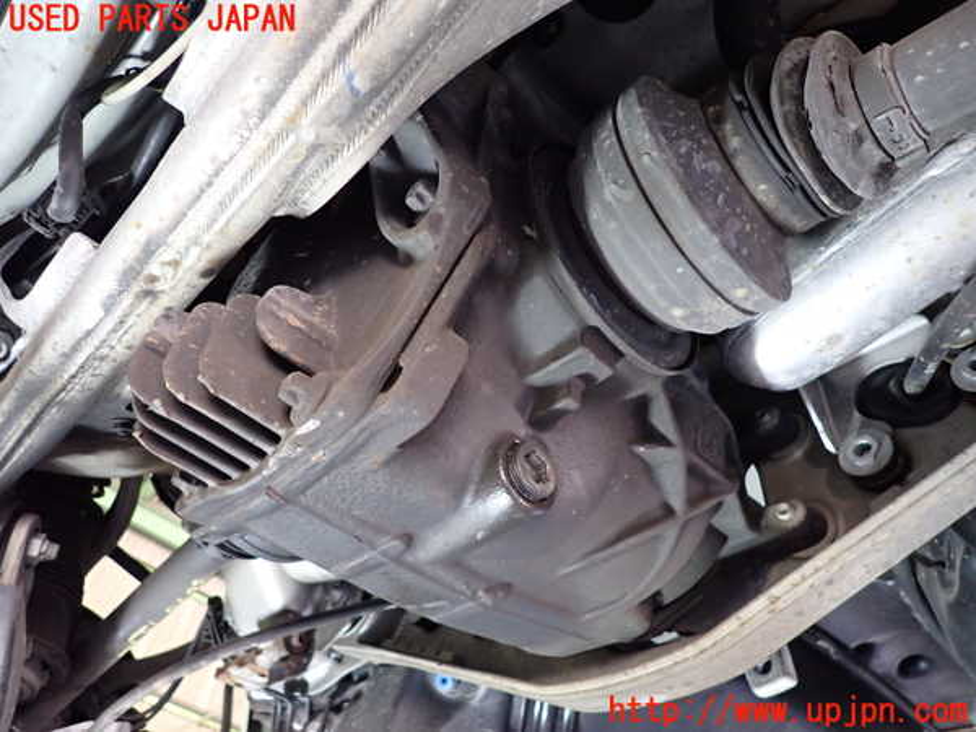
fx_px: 705
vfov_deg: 54.9
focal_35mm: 25
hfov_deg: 69.4
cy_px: 366
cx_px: 488
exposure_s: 1/30
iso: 500
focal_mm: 4.5
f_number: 2
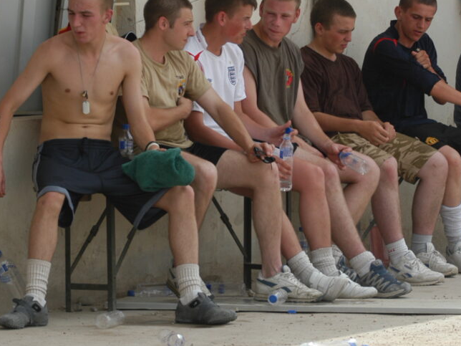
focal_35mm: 282
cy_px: 77
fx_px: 3754
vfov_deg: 5.3
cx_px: 334
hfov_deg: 7.0
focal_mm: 105
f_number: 6.3
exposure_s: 1/500
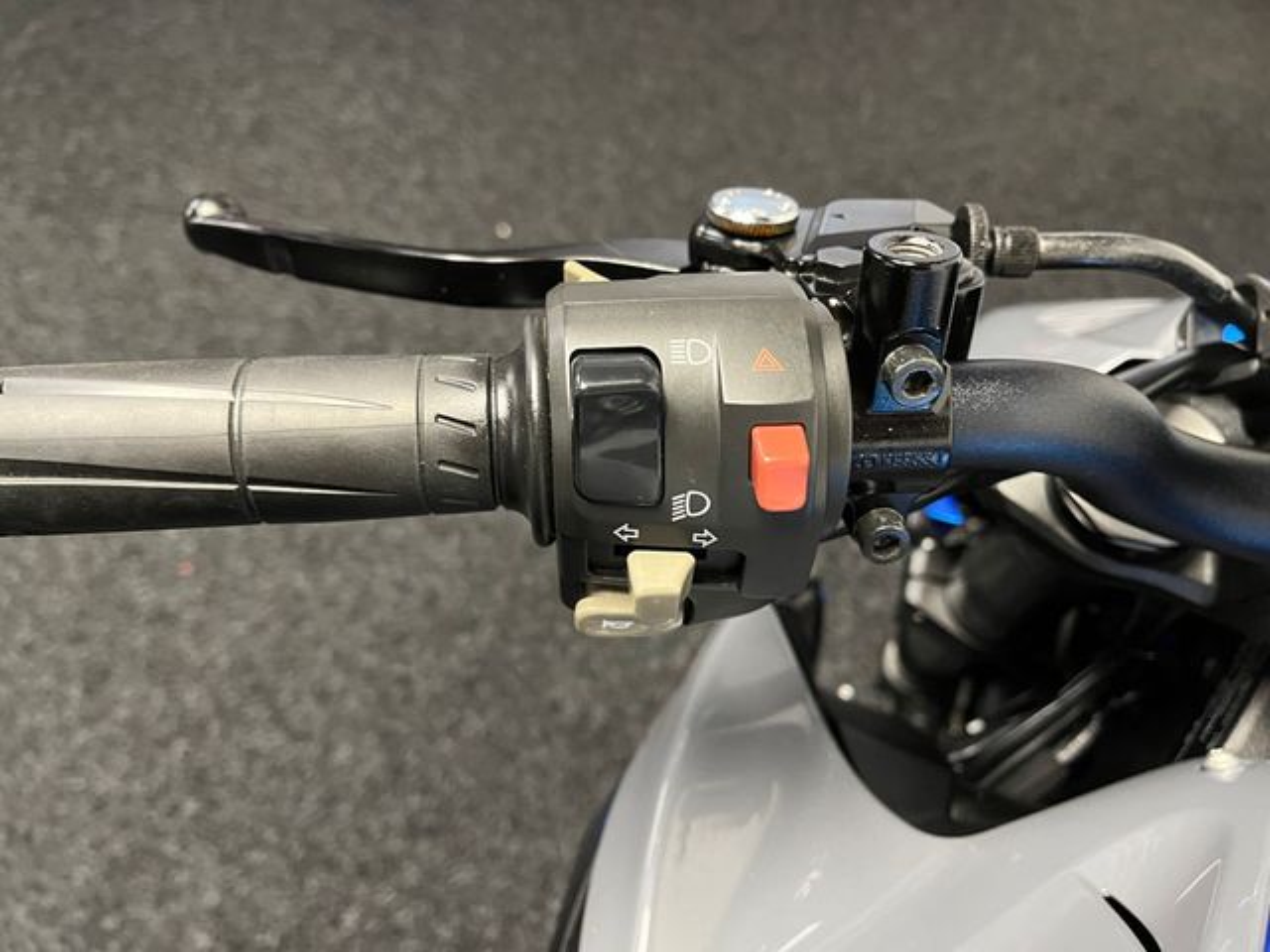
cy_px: 476
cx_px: 635
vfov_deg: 53.1
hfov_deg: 67.3
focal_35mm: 26
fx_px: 954
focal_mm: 5.1
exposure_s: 1/33
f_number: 1.6
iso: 400
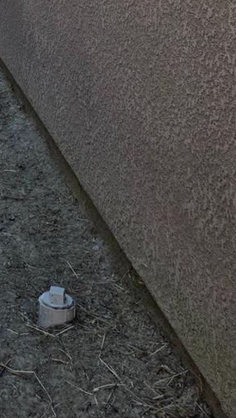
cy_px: -68
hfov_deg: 15.5
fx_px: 789
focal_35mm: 71
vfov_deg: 26.8
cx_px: -134
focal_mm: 6.25
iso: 80
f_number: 1.7
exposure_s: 1/2686
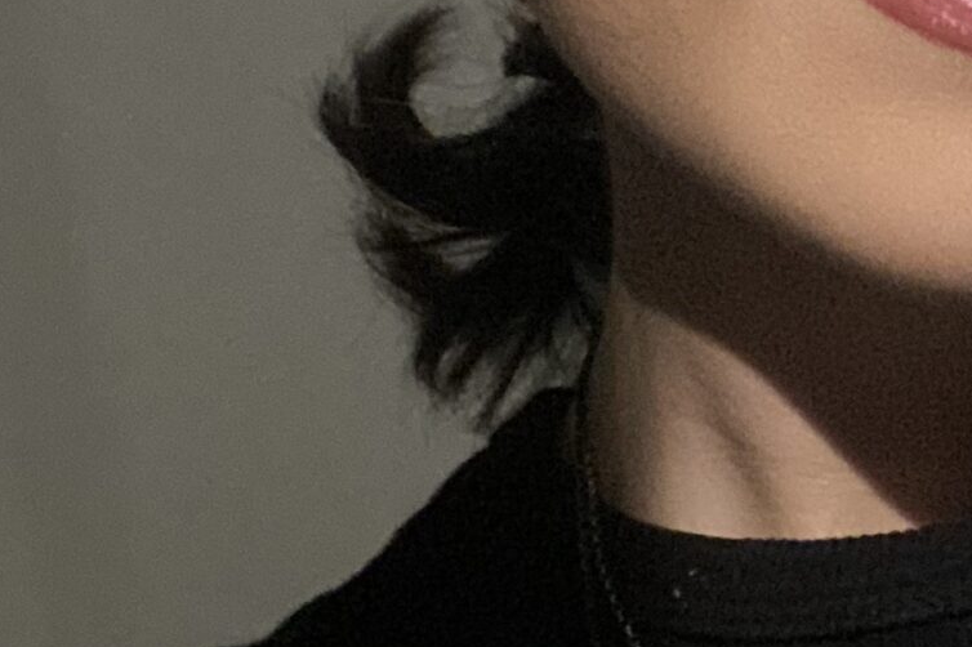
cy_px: 66
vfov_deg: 12.8
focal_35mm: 106
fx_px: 2861
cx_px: 1043
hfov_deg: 18.6
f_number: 2.2
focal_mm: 2.71
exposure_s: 1/15
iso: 640
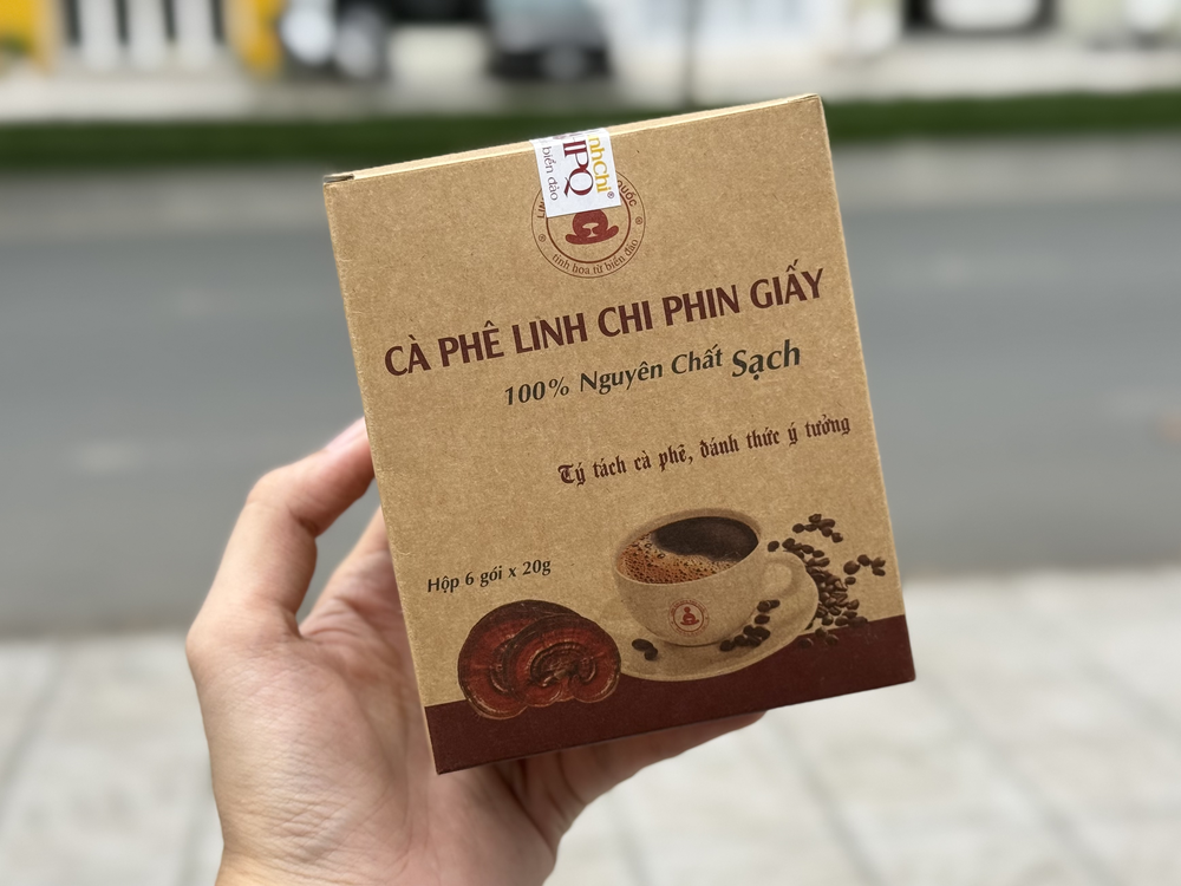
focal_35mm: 48
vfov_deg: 30.3
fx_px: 1638
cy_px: 443
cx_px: 590
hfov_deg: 39.7
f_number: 1.78
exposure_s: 1/1980
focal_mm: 6.76
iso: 80
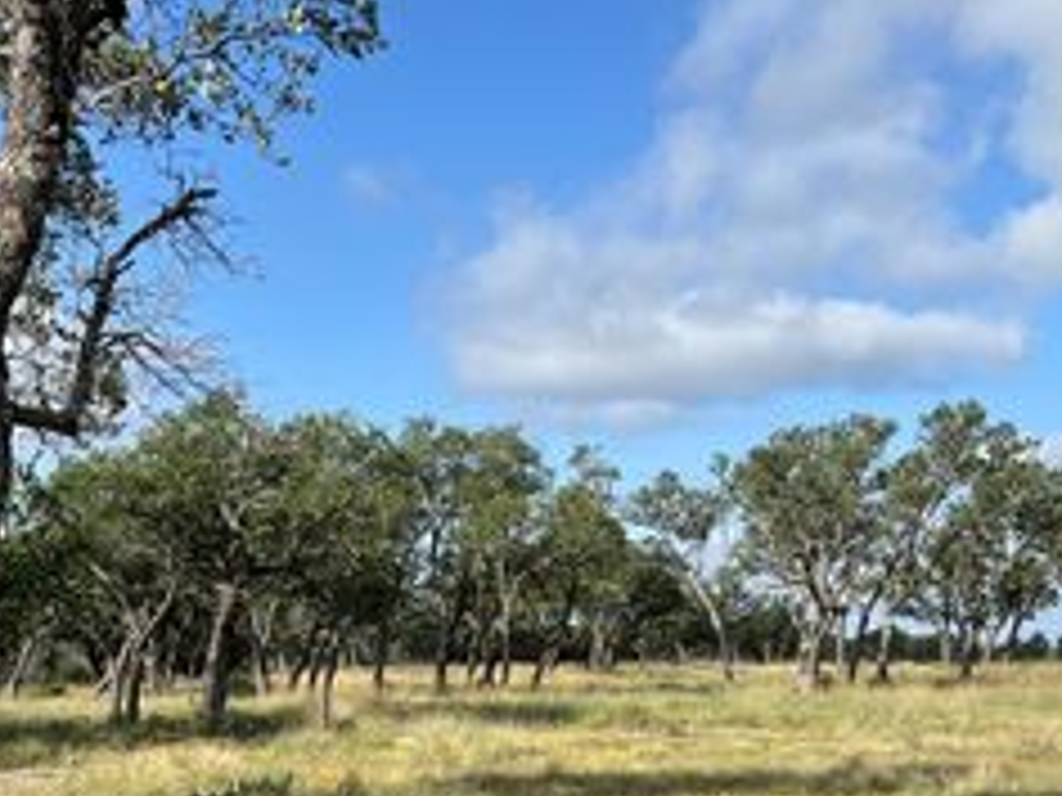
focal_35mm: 55
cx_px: 454
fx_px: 1687
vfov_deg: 26.0
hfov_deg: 34.9
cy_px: 663
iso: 50
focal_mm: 5.7
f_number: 1.5
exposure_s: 1/3257
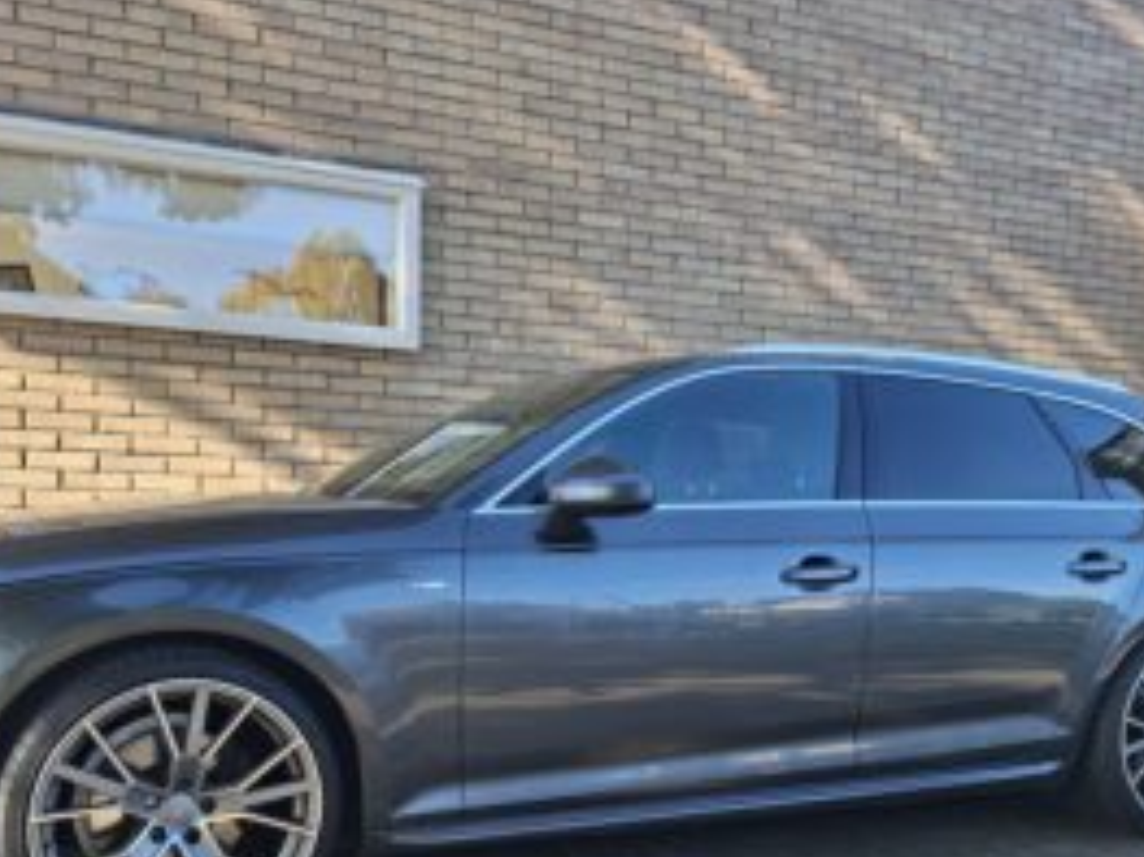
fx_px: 1156
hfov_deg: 52.6
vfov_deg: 39.7
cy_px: 631
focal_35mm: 35
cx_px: 535
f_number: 1.8
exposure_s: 1/279
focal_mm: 5.54
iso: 50
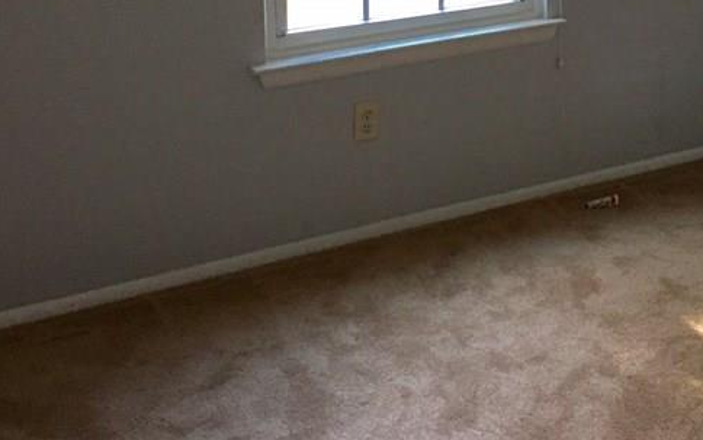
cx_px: 555
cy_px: -23
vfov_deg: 19.3
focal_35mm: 65
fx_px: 1246
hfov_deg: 30.8
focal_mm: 4.15
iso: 50
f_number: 2.2
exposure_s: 1/15
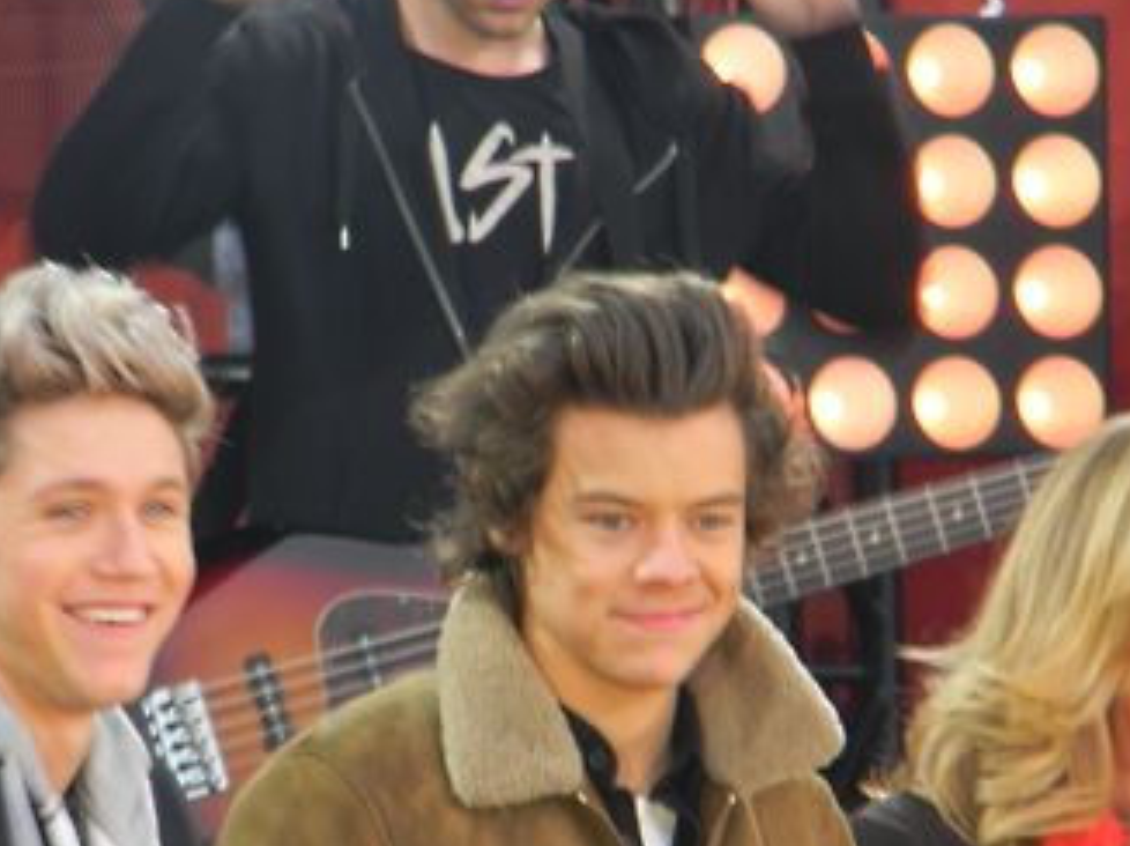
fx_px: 16767
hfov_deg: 3.9
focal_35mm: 514
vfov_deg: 2.9
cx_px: 347
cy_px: 515
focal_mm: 60.7
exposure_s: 1/31.3
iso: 80
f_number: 5.4
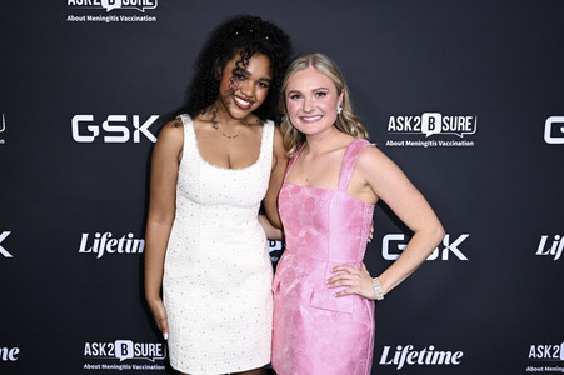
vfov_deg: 35.9
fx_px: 579
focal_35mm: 37
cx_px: 282
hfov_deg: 51.9
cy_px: 188
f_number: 5.6
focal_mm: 37
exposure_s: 1/200
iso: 2000
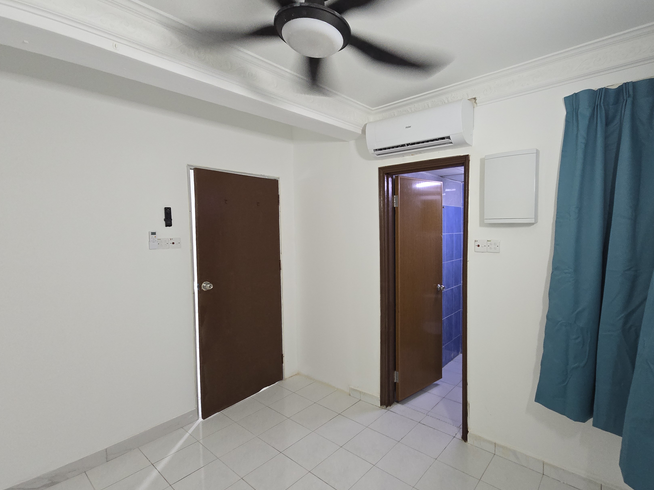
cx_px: 368
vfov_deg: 78.1
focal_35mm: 16
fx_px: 302
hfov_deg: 94.0
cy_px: 242
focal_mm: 2.2
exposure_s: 1/50
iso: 320
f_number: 2.2
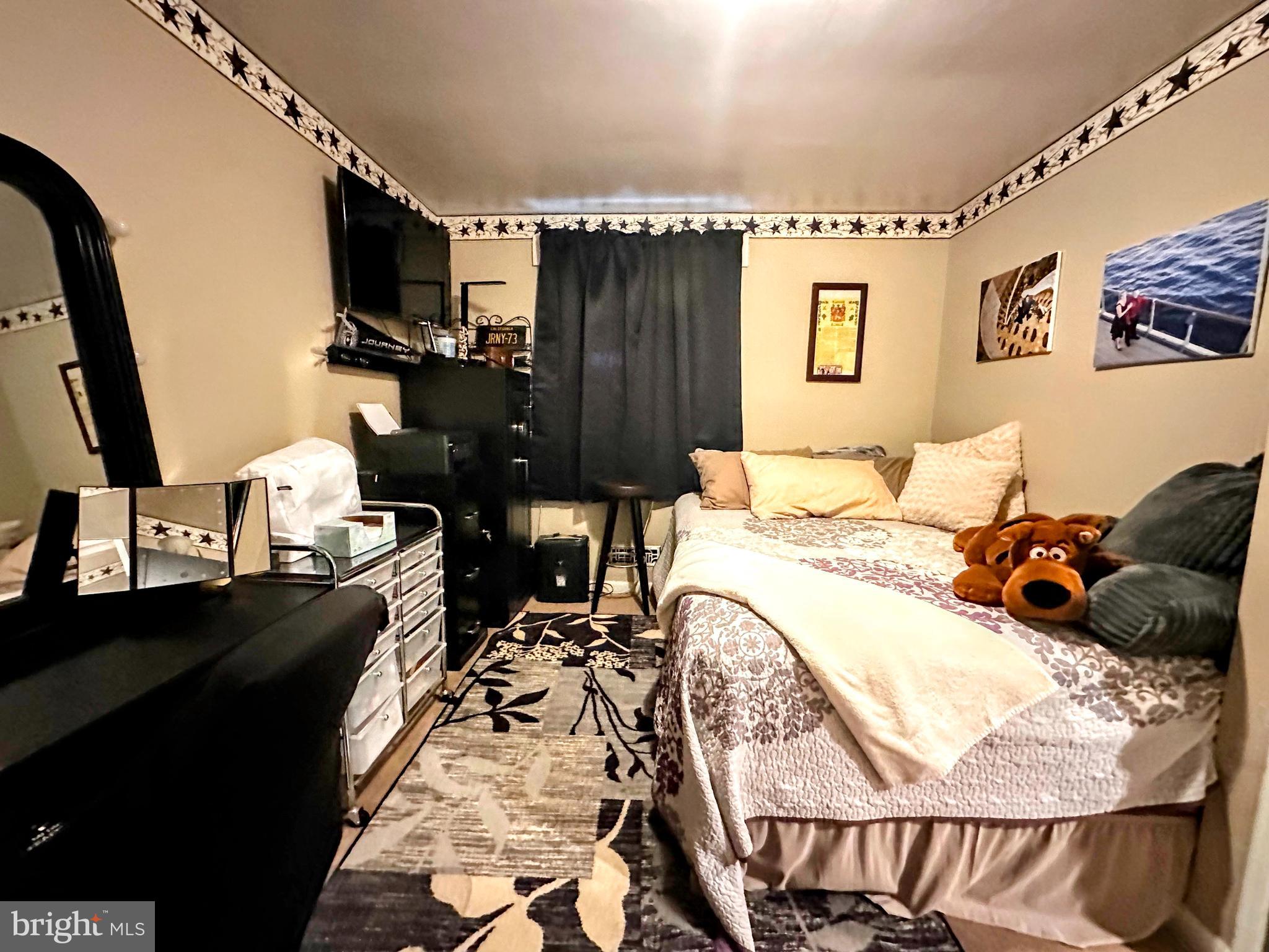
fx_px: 513
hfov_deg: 102.1
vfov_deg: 85.7
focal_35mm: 14
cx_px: 634
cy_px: 476
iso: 1250
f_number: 2.2
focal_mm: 2.22
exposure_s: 1/40
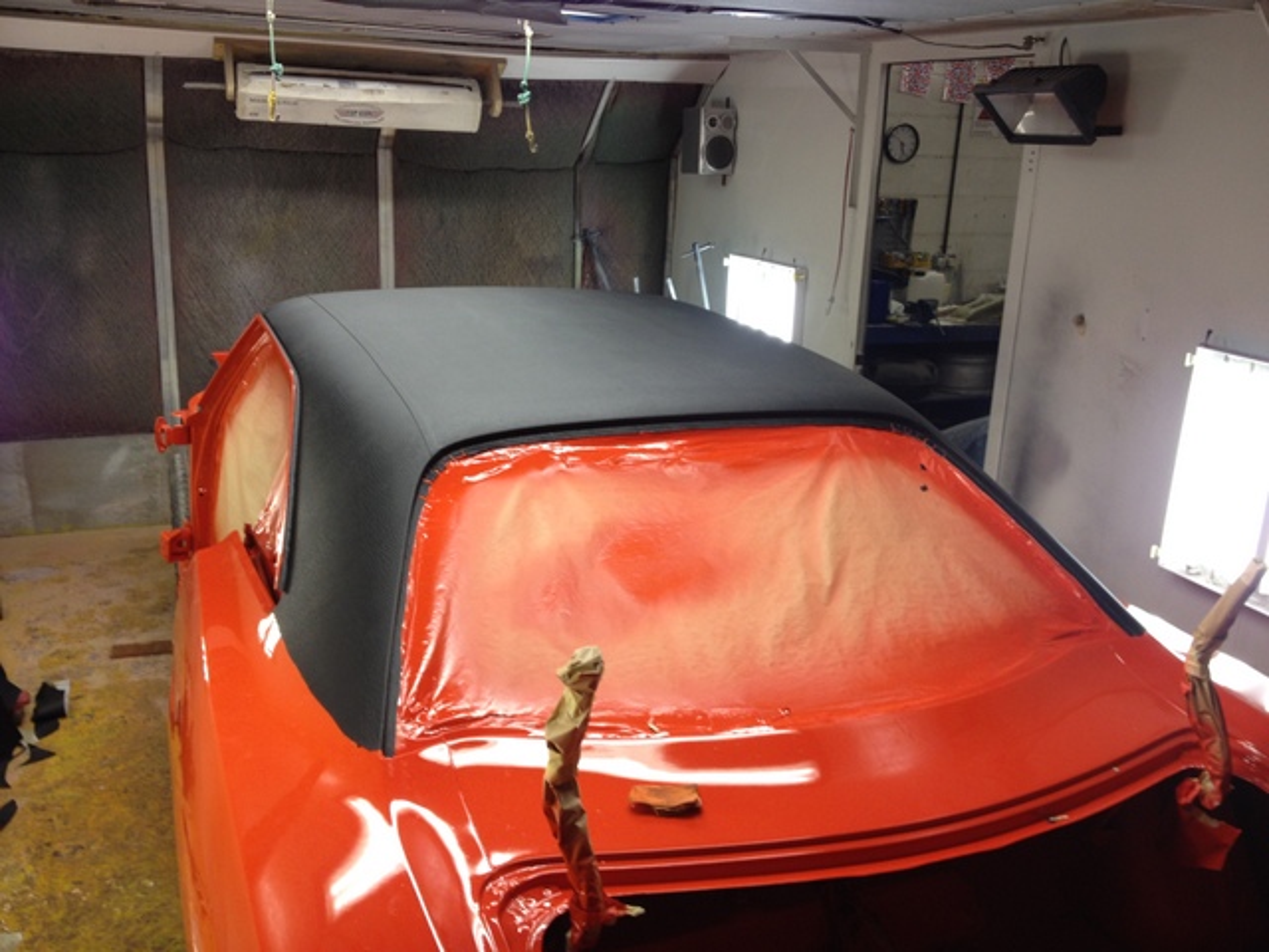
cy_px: 476
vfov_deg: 40.7
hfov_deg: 52.6
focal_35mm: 35
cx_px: 634
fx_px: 1283
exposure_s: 1/20
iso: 64
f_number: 2.4
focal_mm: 4.28
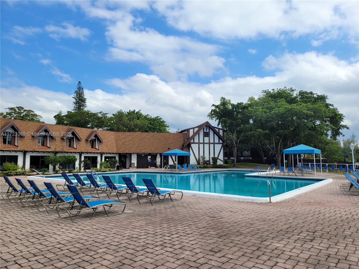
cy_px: 134
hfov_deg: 67.3
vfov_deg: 53.1
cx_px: 180
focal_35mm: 26
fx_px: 270
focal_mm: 5
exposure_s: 1/2767
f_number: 1.8
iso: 40
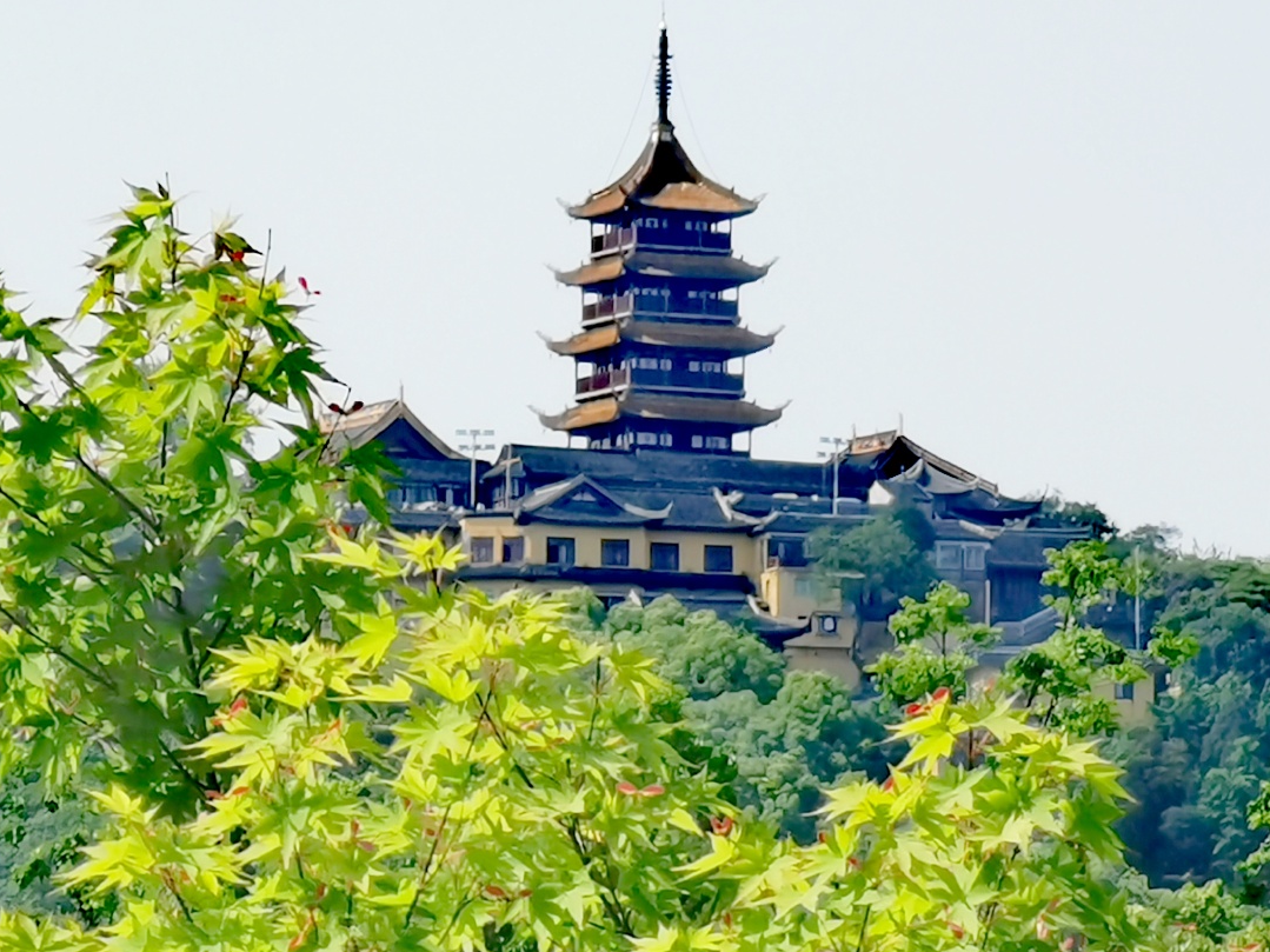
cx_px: 686
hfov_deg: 4.6
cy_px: 445
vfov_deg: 3.5
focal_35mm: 427
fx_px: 15664
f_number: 3.4
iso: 50
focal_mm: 14.46
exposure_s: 1/581
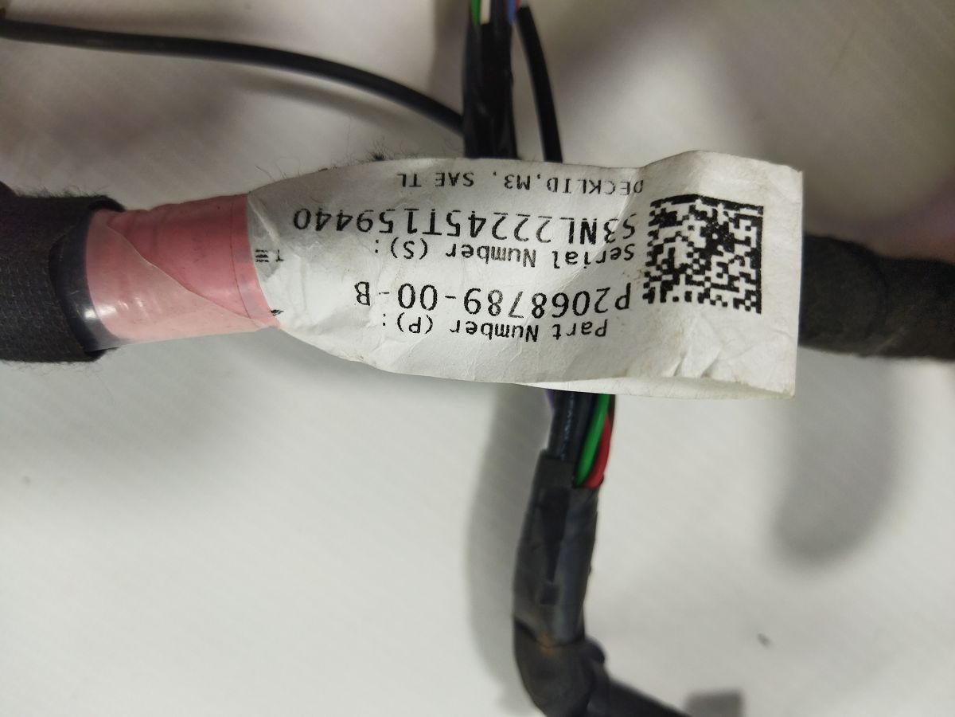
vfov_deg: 51.4
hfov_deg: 65.3
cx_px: 478
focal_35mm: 27
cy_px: 358
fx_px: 745
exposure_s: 1/132
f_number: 1.79
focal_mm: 4.71
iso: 99
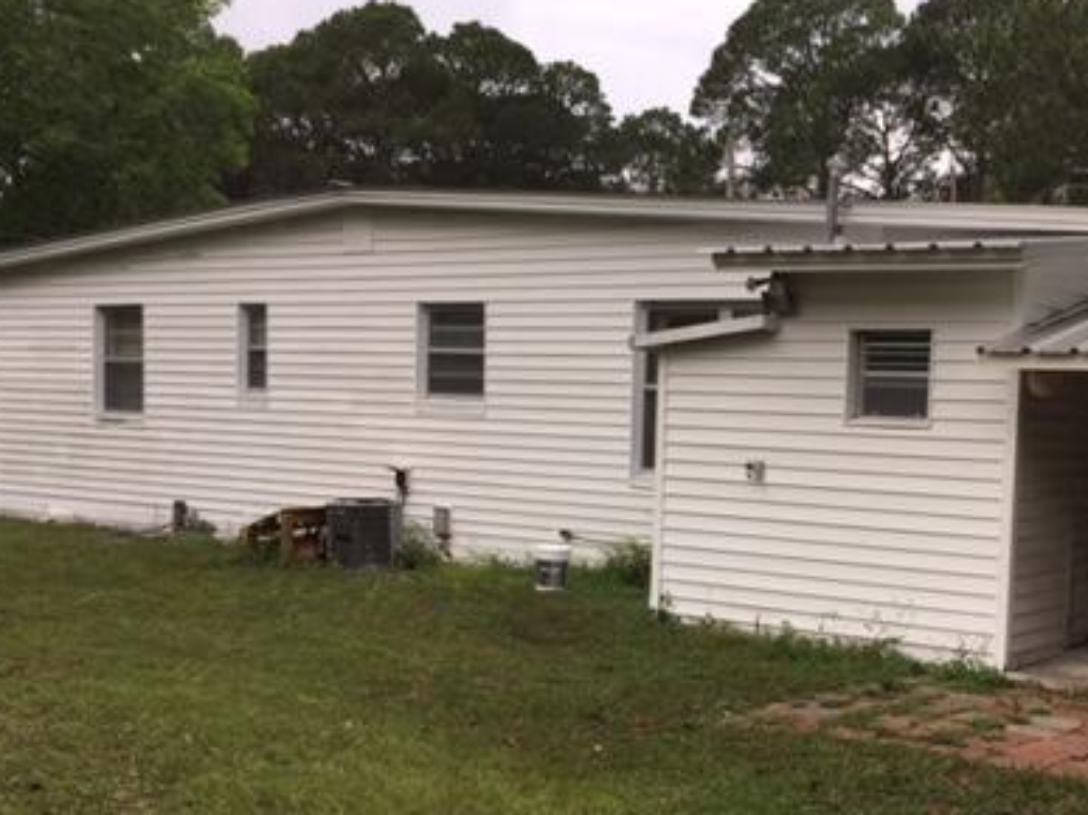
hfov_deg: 38.8
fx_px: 1508
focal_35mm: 48
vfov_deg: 29.9
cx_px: 793
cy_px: 568
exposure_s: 1/494
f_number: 2.2
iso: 32
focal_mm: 4.15
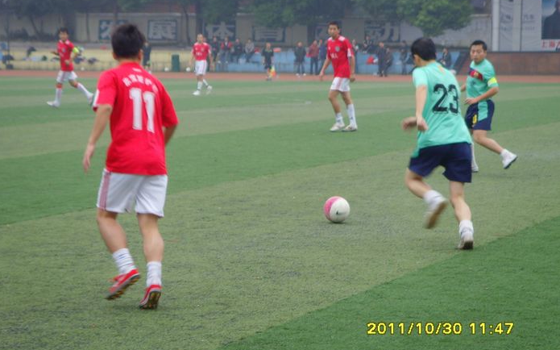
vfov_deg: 10.5
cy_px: 161
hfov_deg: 16.7
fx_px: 1907
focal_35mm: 125
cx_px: 279
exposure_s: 1/125
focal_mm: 19.8
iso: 80
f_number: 4.5
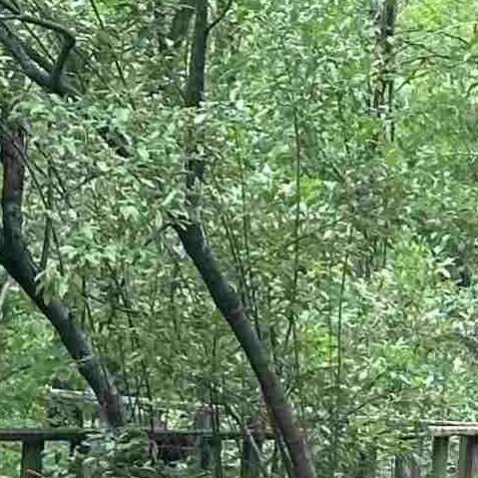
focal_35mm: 272
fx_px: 4249
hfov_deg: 6.3
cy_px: 516
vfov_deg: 6.4
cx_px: 978
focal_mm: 6.86
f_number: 1.78
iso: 64
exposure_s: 1/224
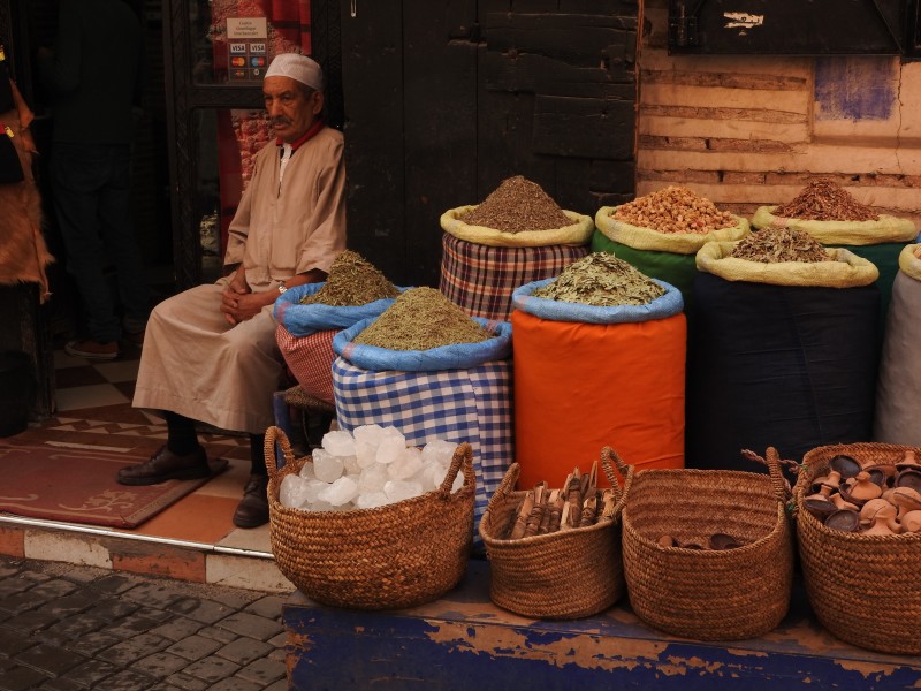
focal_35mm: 55
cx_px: 460
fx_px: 1463
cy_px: 346
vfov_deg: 26.6
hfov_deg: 34.9
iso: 100
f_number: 4
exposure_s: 1/100
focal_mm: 9.9
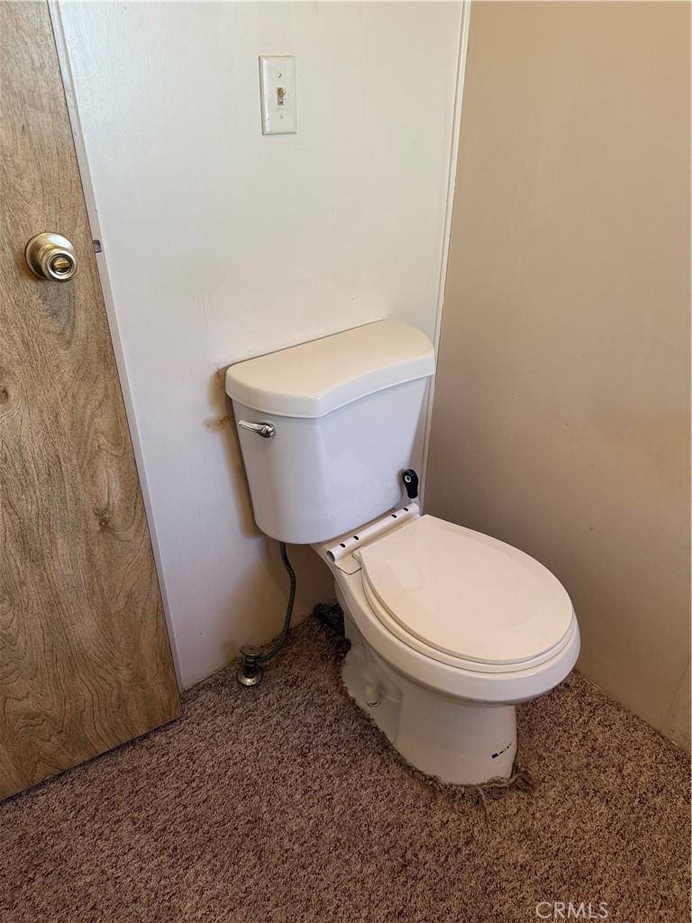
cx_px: 346
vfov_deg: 71.6
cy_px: 462
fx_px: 640
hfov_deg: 56.8
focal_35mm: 24
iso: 160
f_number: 1.78
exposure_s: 1/60
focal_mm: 6.76
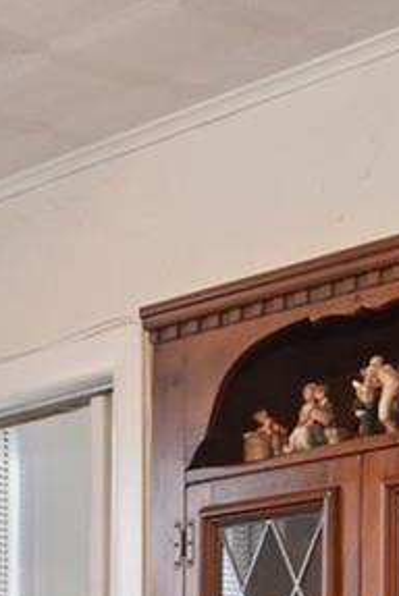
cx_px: -341
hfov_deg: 10.9
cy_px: 846
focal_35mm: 118
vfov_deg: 16.2
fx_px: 1950
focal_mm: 11
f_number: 8
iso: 640
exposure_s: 1/40
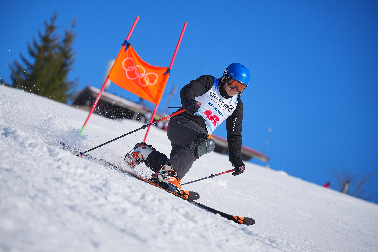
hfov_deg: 16.0
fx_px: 1344
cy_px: 126
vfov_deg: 10.7
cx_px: 189
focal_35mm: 128
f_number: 2.8
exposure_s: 1/4000
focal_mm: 128
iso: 100
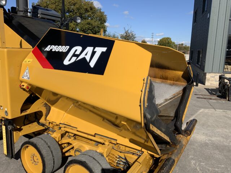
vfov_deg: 48.2
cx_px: 116
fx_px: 194
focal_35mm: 29
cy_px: 86
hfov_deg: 61.7
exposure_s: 1/2538
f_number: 1.8
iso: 16
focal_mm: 3
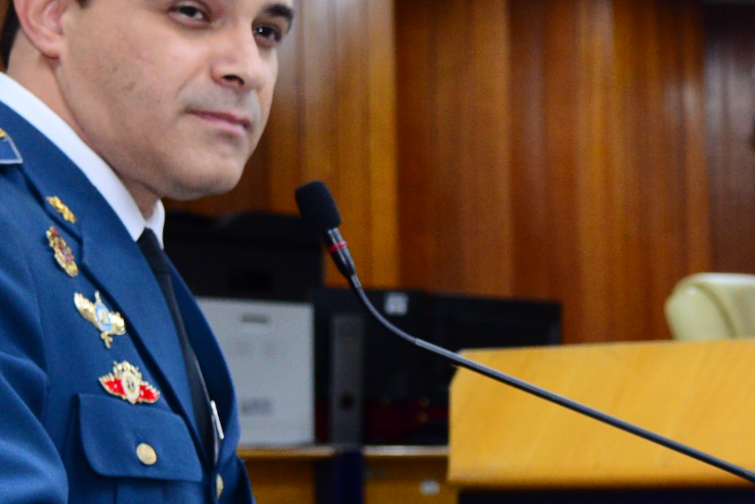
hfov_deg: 17.2
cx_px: 928
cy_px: 253
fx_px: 2371
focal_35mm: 113
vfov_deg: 12.1
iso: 1600
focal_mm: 32
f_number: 4
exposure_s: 1/60
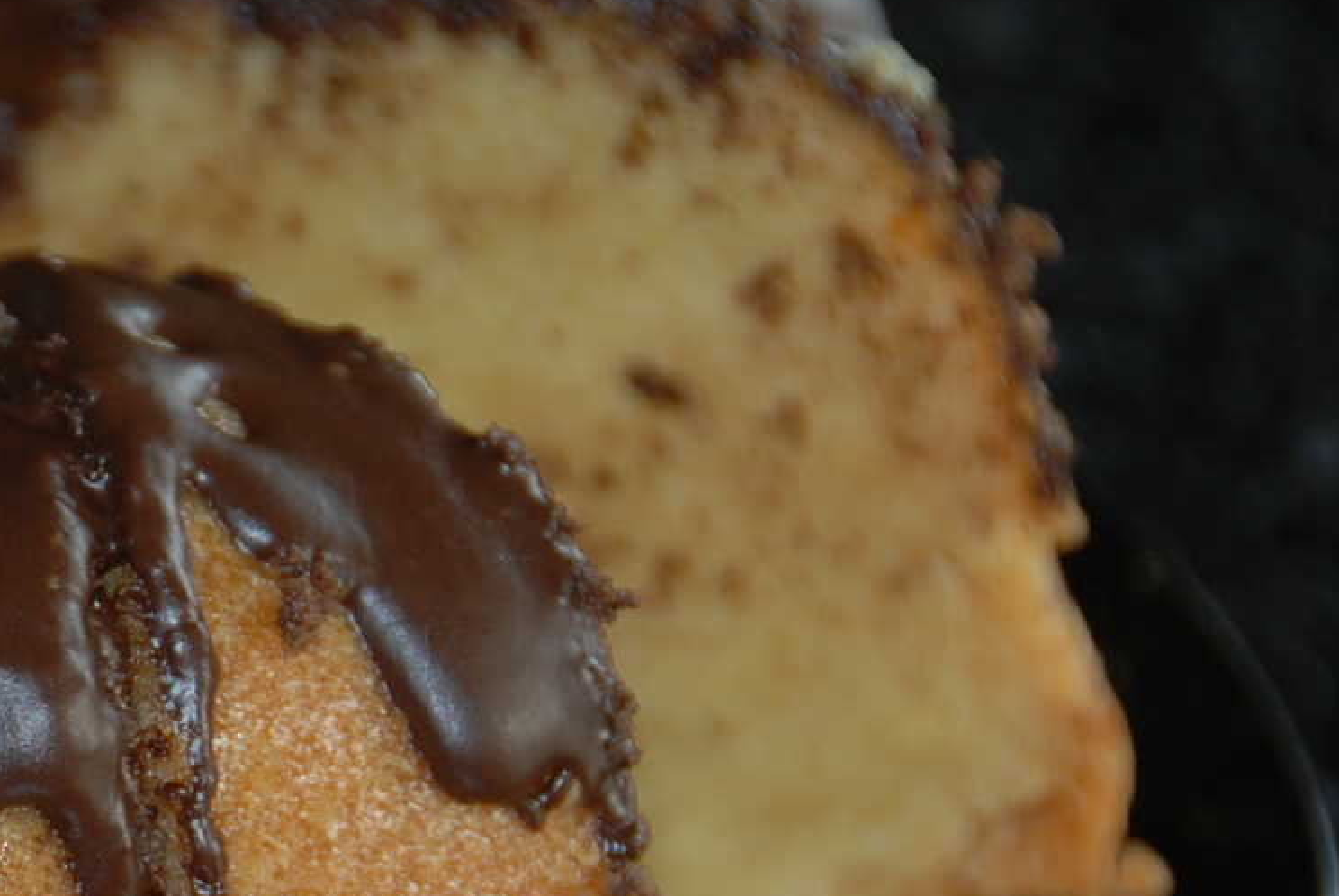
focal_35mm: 437
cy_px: 808
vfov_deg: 3.2
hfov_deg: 4.7
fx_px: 16273
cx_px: -367
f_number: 5.6
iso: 200
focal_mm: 112
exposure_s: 1/60
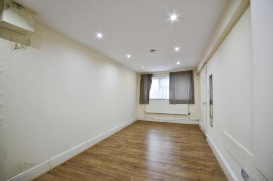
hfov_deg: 100.4
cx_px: 136
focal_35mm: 15
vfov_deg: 77.2
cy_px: 90
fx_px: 114
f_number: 9
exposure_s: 1/2
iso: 100
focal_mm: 10
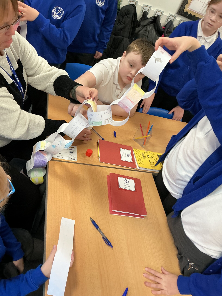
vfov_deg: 61.7
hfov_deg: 48.2
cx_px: 111
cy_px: 148
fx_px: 248
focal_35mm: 29
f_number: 1.8
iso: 100
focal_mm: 3
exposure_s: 1/60
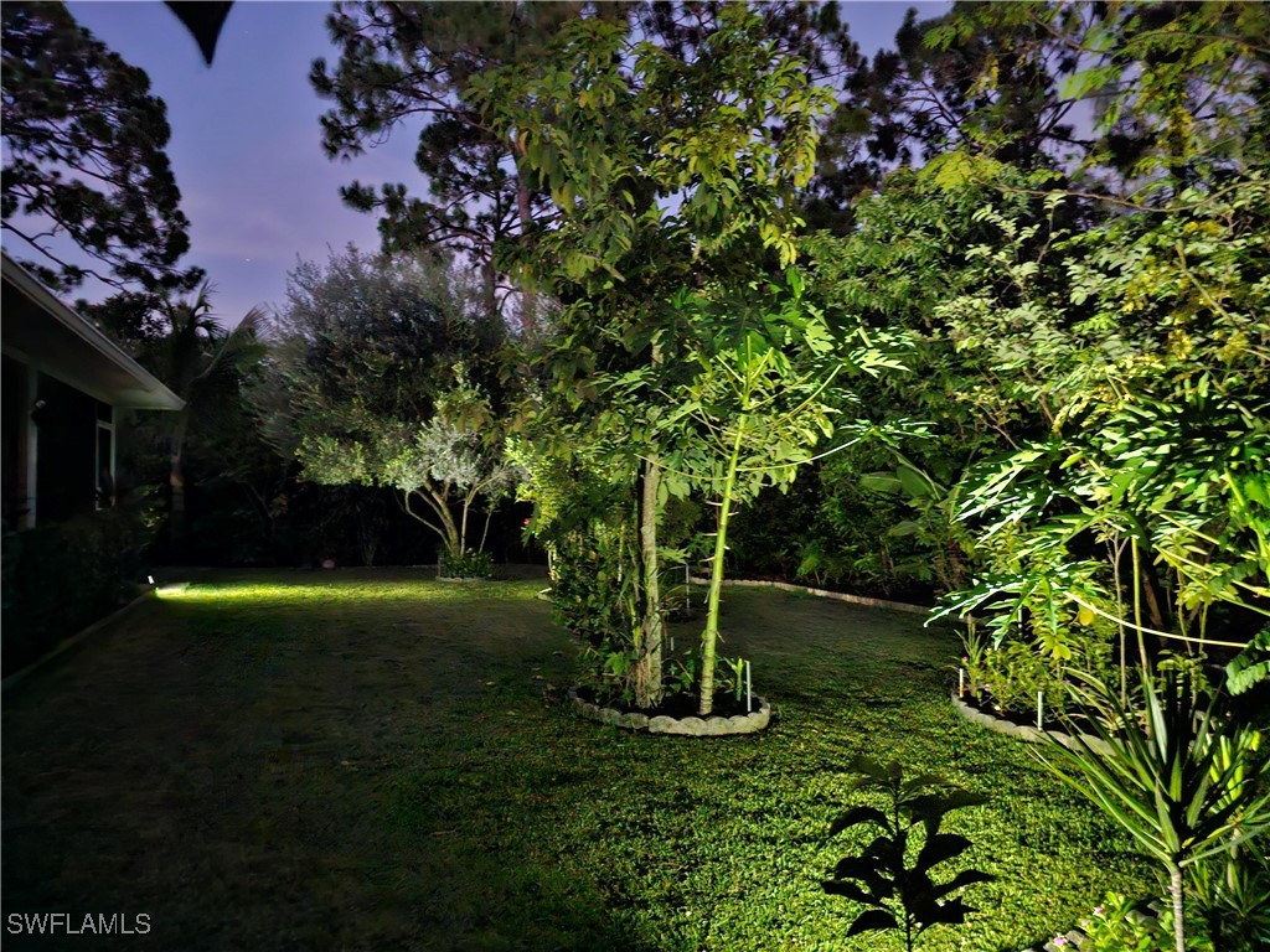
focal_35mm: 23
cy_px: 476
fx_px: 844
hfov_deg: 73.9
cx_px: 635
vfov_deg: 58.9
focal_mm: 6.3
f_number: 1.7
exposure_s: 1/4
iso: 4000
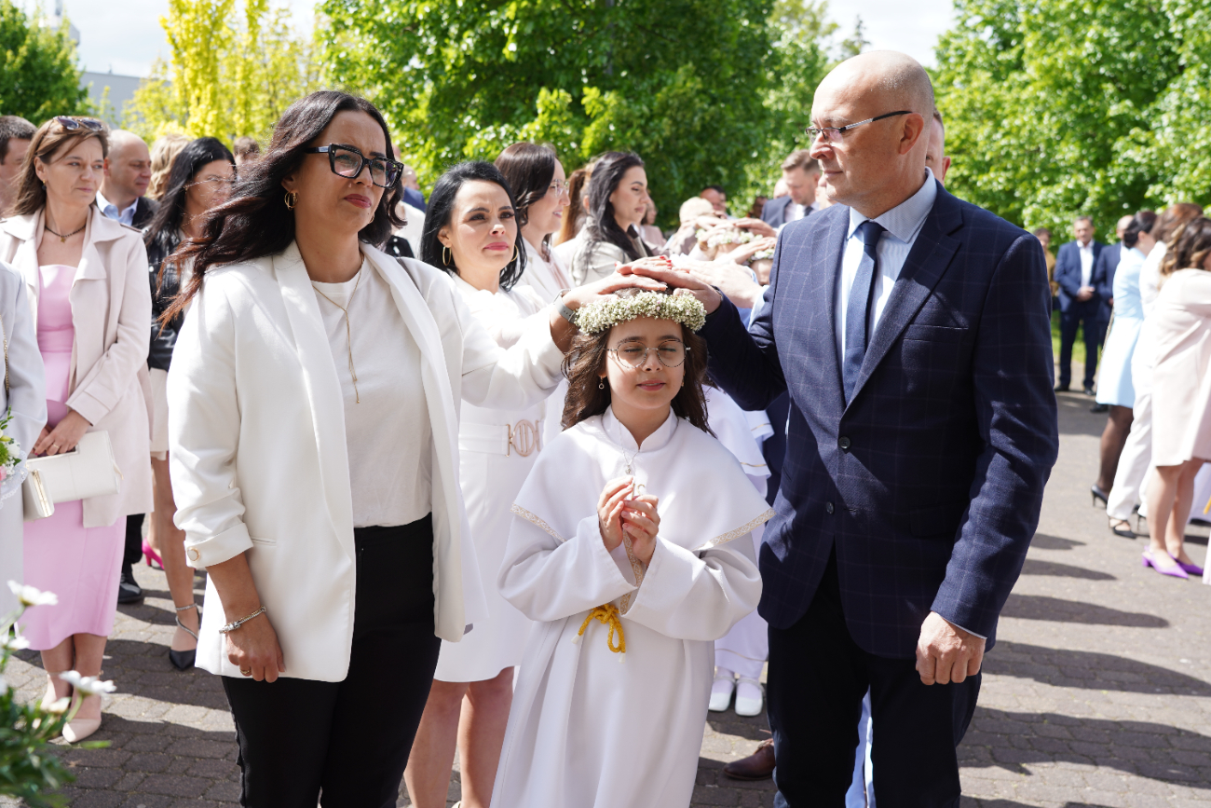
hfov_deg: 51.9
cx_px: 606
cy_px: 404
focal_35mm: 37
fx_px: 1245
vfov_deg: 35.9
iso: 100
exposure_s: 1/250
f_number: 5
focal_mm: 37
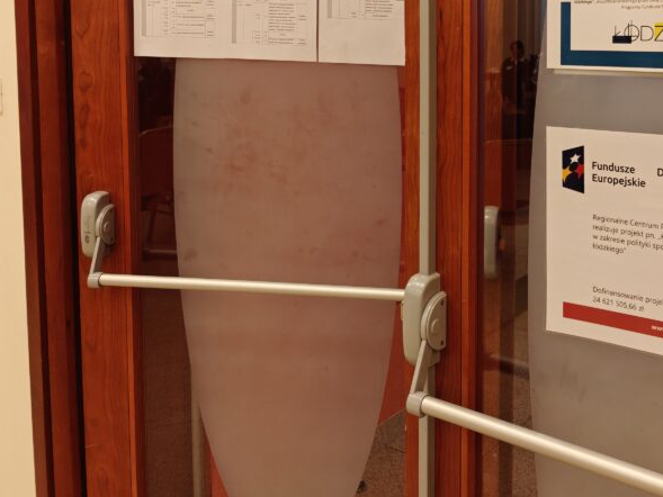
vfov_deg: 34.6
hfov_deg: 45.2
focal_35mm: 40
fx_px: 766
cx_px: 499
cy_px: 84
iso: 500
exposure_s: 1/100
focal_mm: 6.06
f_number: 1.6
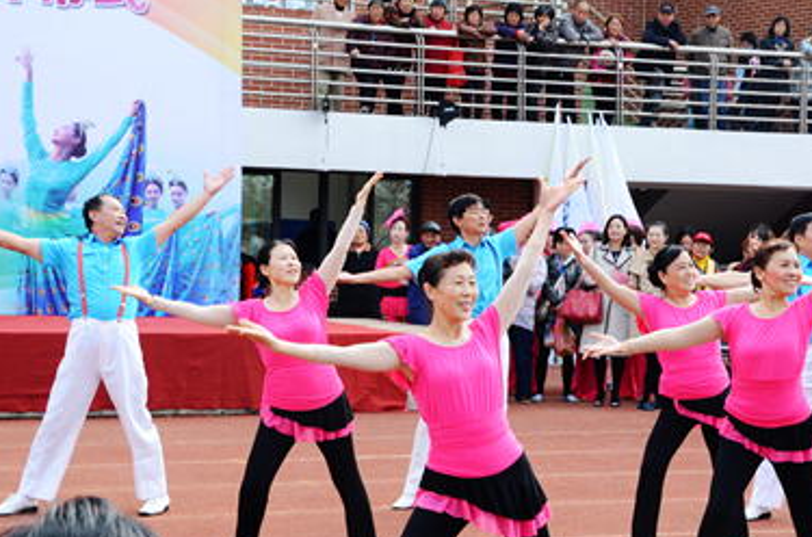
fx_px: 2250
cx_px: 468
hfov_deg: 20.4
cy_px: 302
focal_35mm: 100
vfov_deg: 13.6
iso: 500
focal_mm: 50
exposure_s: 1/200
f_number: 11
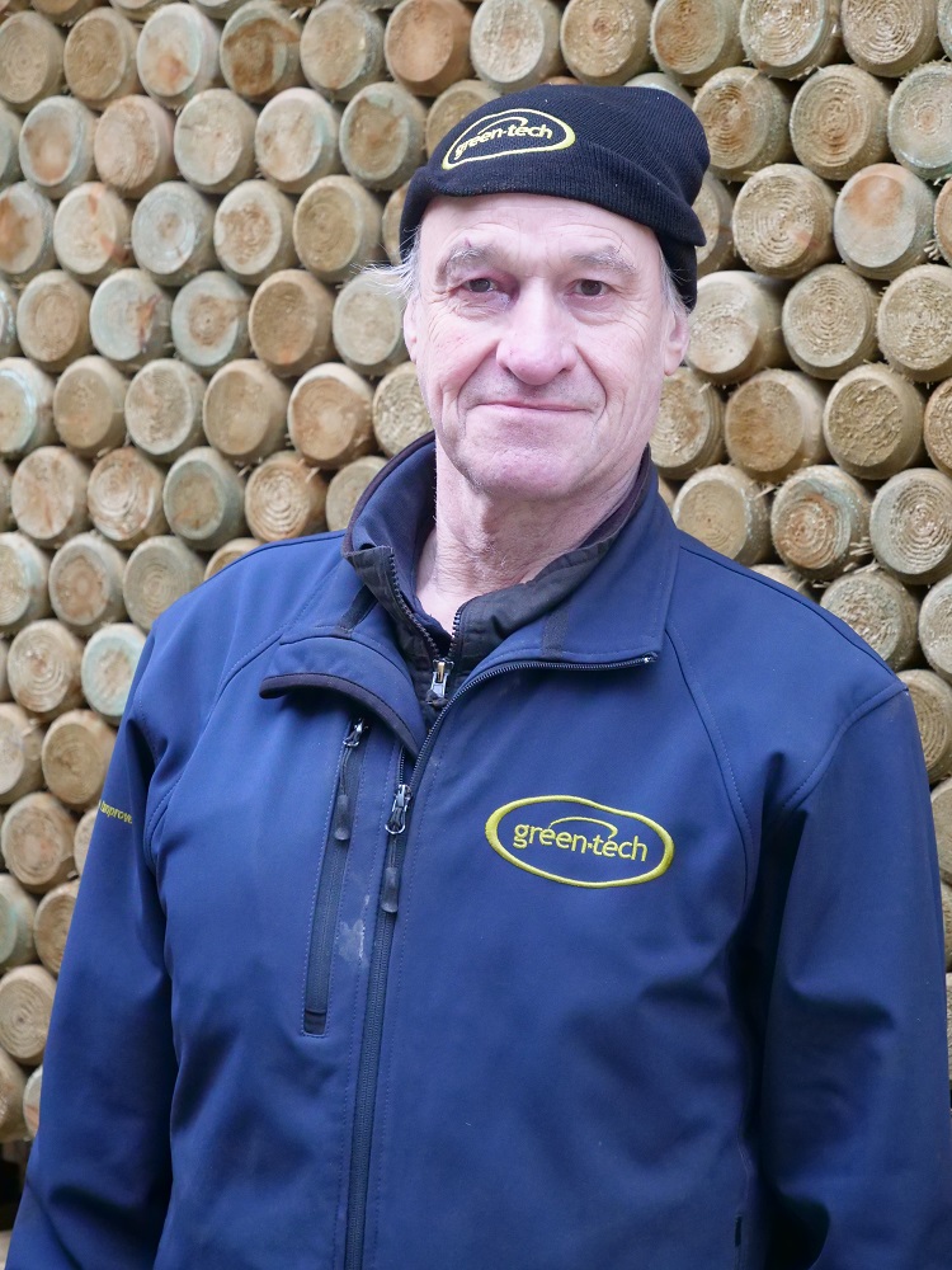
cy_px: 635
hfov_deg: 12.3
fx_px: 4400
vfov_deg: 16.4
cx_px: 476
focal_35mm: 120
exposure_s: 1/80
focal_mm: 60
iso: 3200
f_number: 4
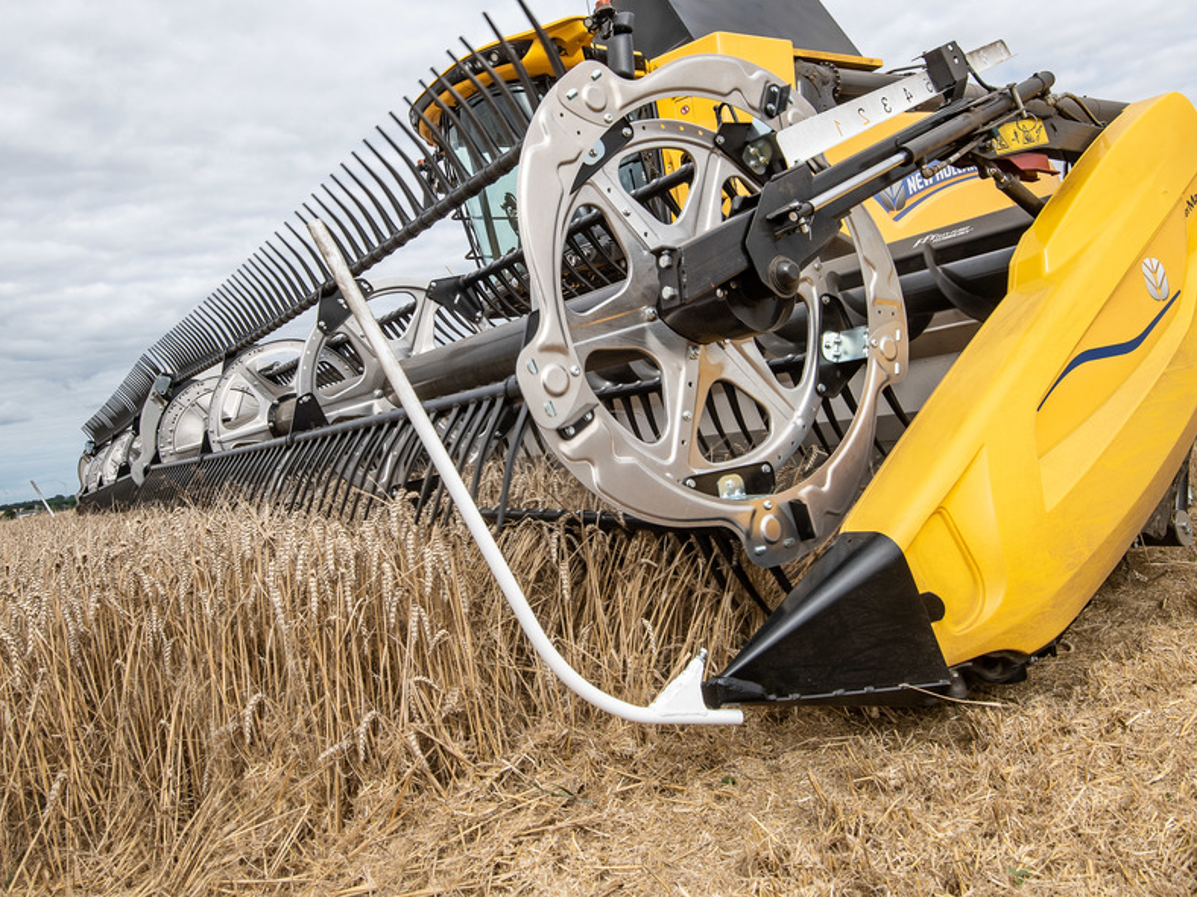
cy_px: 299
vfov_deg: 53.8
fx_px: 864
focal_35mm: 25
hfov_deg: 69.3
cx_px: 550
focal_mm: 16
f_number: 9
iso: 125
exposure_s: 1/250
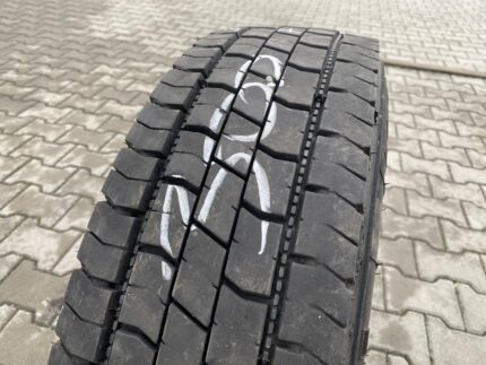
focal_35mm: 26
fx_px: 365
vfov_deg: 53.1
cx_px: 243
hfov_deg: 67.3
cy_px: 182
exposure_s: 1/121
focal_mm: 4.25
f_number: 1.8
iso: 80
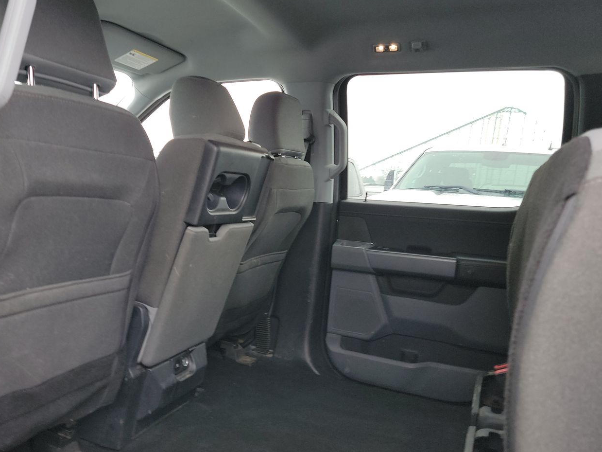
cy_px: 250
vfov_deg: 45.4
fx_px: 539
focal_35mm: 31
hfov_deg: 58.0
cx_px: 252
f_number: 1.8
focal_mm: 6.7
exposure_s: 1/59
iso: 265
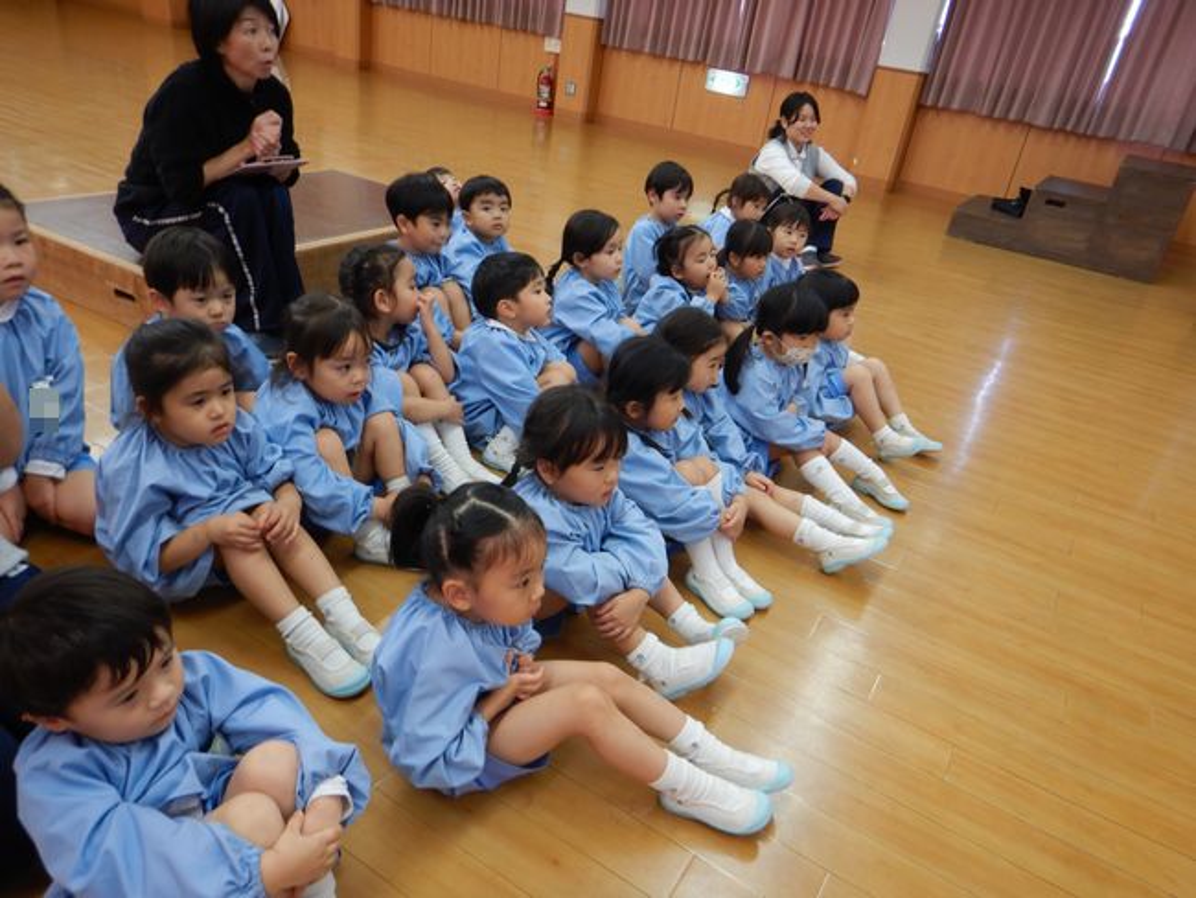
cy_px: 449
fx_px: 830
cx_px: 598
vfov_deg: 56.8
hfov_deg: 71.6
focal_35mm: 24
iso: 125
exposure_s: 1/30
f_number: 2.8
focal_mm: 4.3
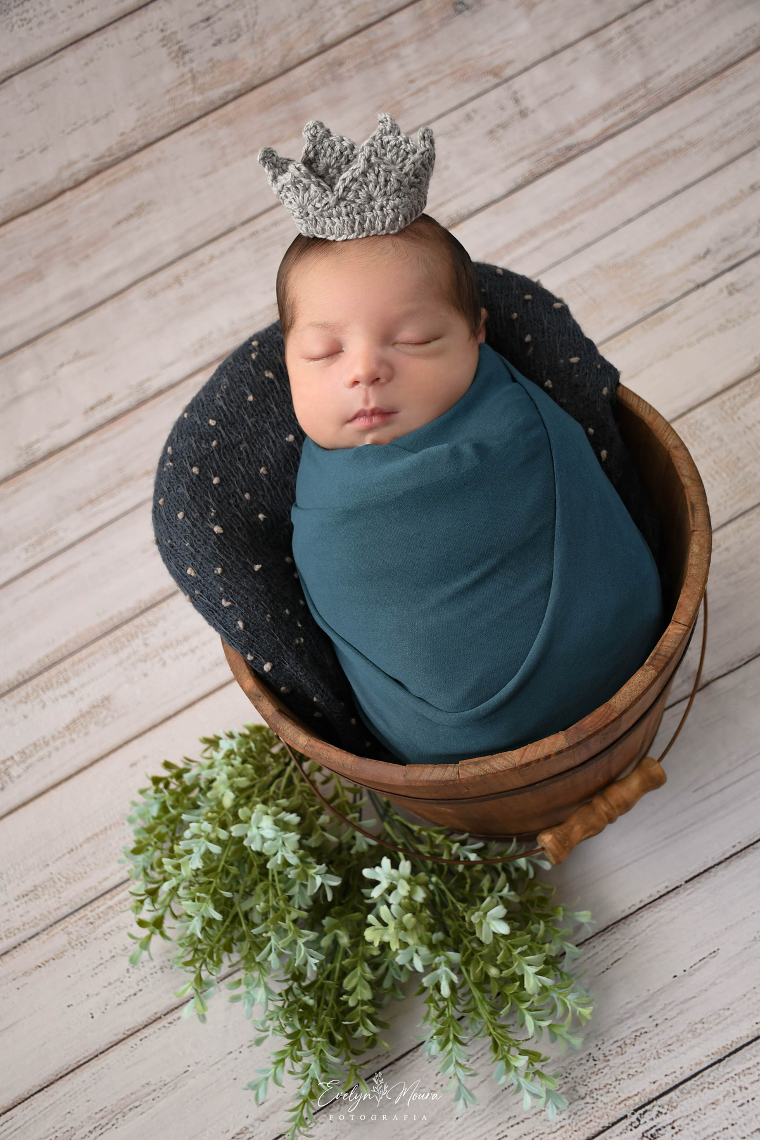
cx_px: 380
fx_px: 1235
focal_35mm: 39
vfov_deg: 49.6
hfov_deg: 34.2
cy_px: 570
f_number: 3.8
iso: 500
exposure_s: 1/200
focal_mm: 26
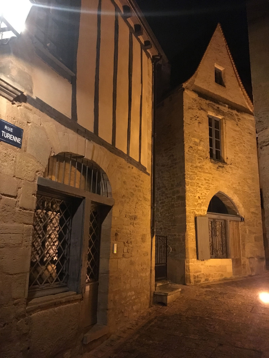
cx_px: 134
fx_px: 300
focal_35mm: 29
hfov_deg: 48.2
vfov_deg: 61.7
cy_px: 179
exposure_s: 1/17
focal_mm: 4.15
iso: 800
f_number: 2.2
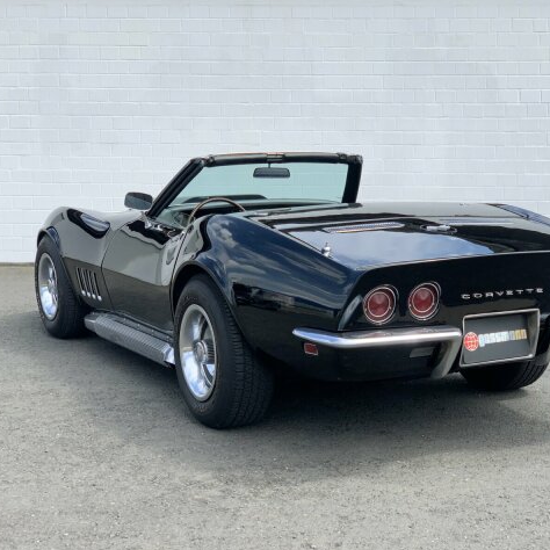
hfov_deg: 27.6
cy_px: 277
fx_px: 1115
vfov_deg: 27.7
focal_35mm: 62
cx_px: 338
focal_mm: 6
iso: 16
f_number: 2.4
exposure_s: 1/578
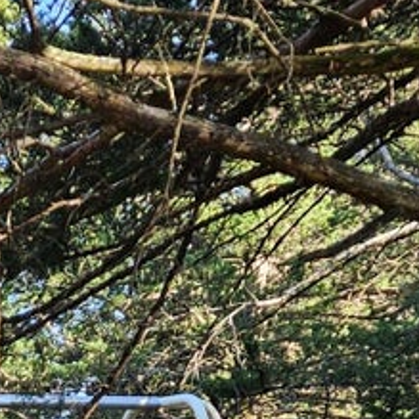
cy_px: 777
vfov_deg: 12.4
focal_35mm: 127
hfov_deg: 13.0
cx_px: -223
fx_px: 1739
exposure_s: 1/120
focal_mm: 5.4
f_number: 1.8
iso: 32
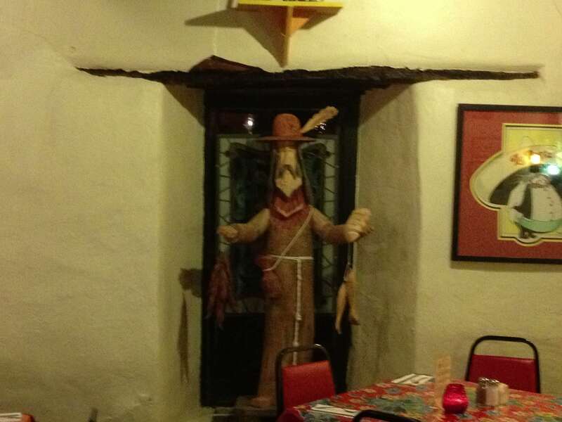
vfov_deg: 40.7
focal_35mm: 35
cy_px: 211
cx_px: 281
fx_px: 568
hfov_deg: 52.6
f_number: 2.4
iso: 400
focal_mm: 4.28
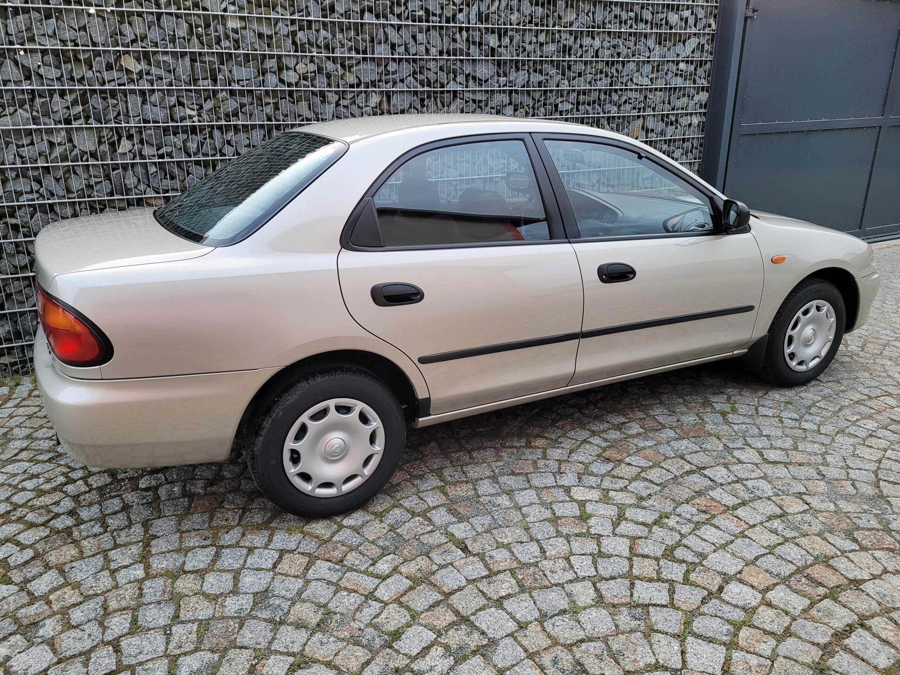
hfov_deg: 67.3
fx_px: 676
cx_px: 450
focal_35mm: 26
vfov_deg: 53.1
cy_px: 338
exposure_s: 1/100
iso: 250
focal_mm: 5.4
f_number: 1.8
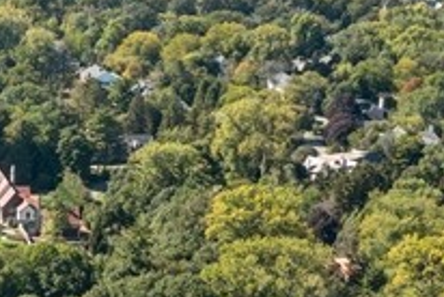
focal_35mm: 122
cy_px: 274
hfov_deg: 15.6
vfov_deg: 11.2
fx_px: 1507
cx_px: -205
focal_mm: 10.26
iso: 100
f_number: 5
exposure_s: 1/320
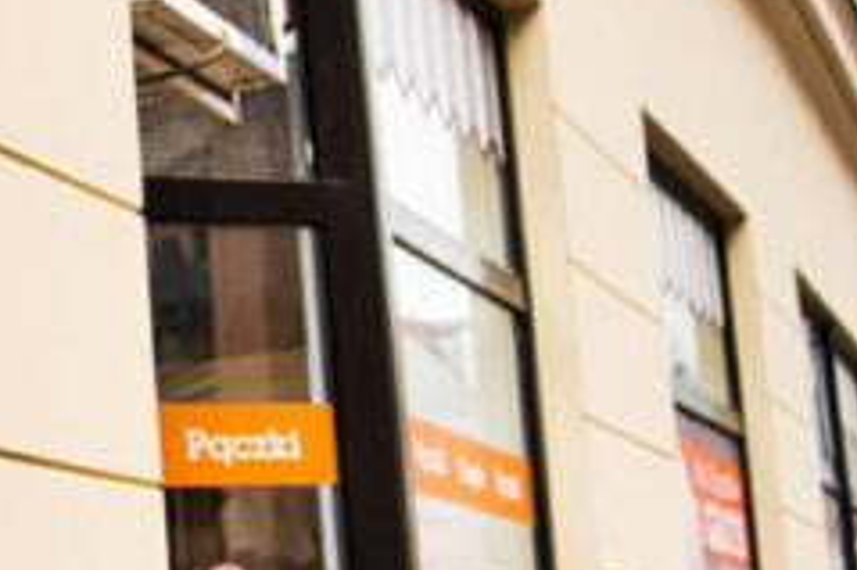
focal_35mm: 115
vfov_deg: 11.9
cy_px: 206
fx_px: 2736
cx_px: -488
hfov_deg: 16.1
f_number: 2.8
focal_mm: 28
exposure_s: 1/160
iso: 100
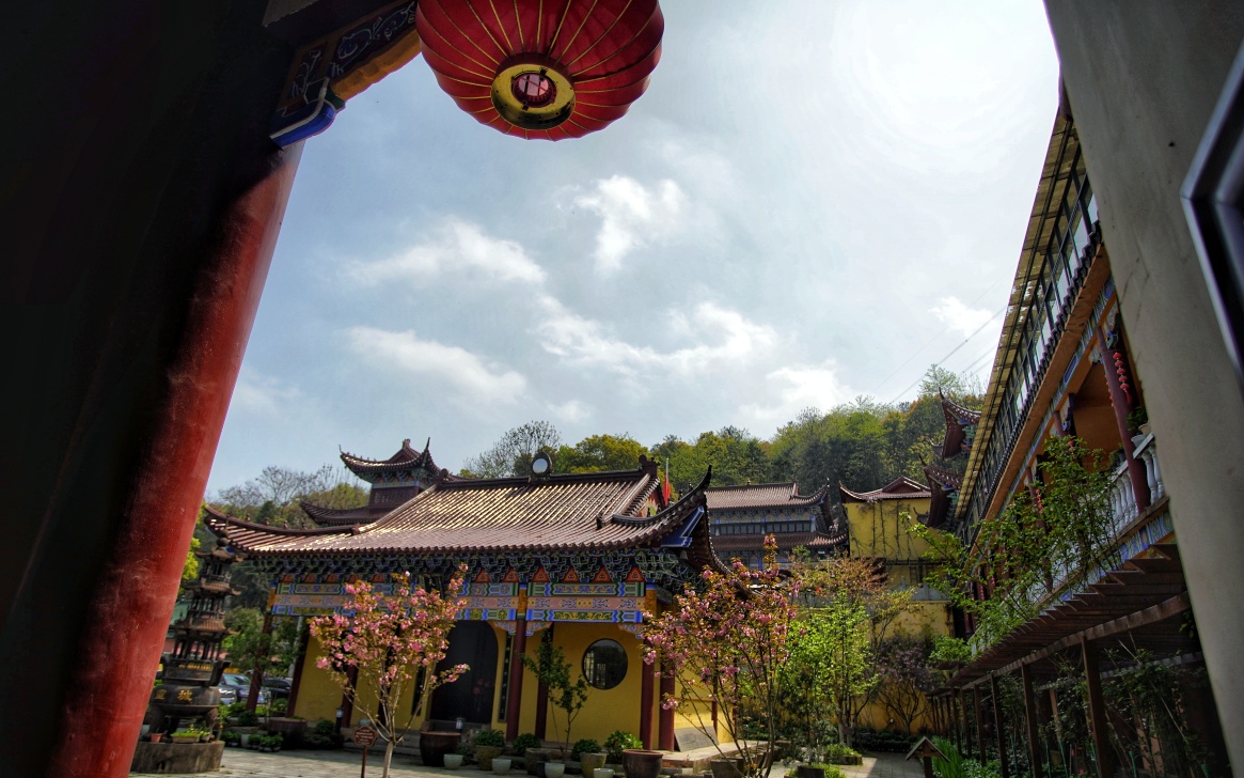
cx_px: 615
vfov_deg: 57.2
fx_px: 712
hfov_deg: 82.3
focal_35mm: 21
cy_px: 421
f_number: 4
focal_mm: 20
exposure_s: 1/2000
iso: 100
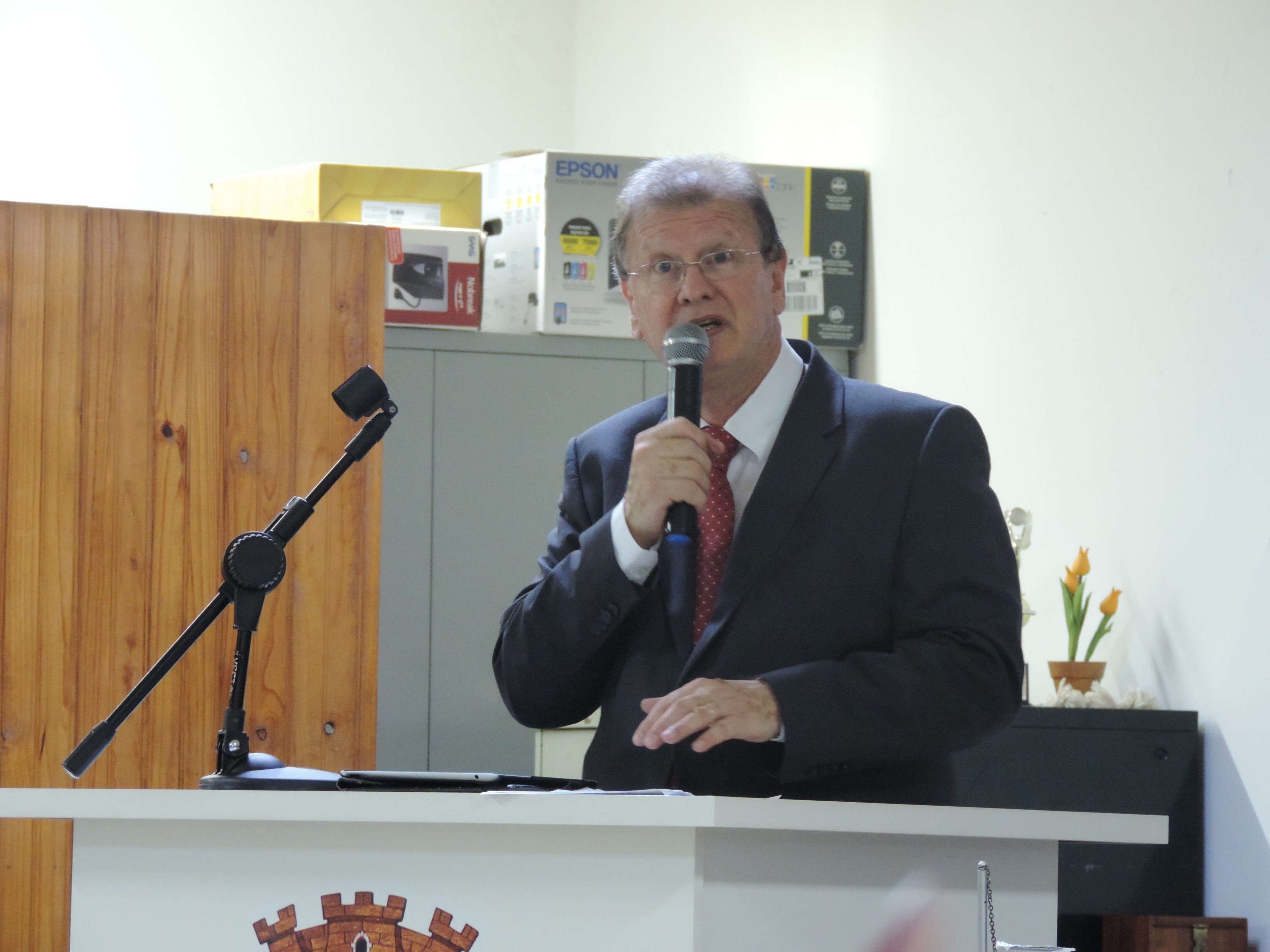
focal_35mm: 225
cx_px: 635
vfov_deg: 6.6
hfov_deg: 8.8
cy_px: 476
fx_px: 8255
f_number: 4.6
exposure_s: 1/8
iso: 800
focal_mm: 40.1
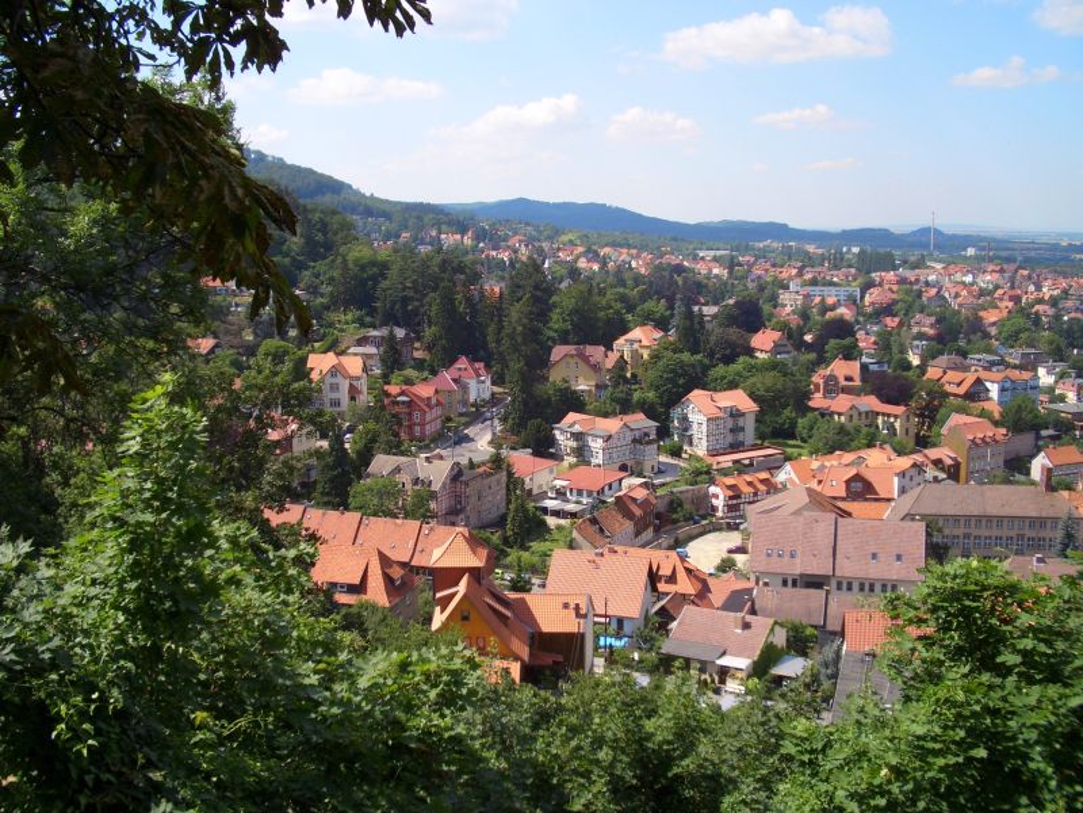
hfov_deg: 52.6
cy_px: 406
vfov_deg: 40.7
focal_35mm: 35
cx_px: 542
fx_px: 1095
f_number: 4.3
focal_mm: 5.8
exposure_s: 1/320
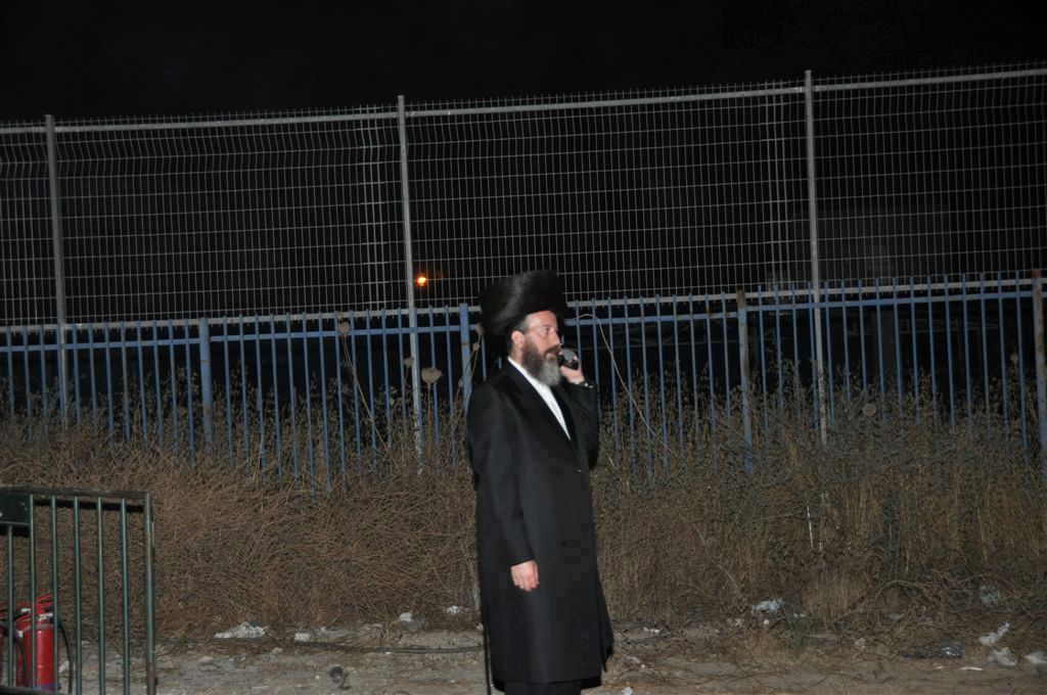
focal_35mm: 75
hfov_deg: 27.0
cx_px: 524
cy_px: 348
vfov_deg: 18.1
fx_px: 2178
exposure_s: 1/60
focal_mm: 50
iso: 800
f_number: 4.8
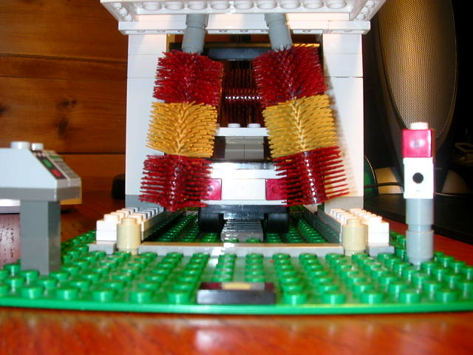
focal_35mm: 37
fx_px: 506
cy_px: 178
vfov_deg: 38.7
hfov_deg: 50.1
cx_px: 236
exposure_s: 1/30
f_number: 4.5
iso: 100
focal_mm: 5.6
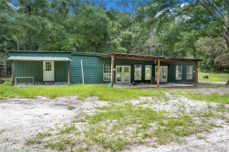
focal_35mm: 30
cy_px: 76
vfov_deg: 43.6
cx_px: 114
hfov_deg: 61.9
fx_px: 191
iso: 250
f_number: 8
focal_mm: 20
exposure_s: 1/2000
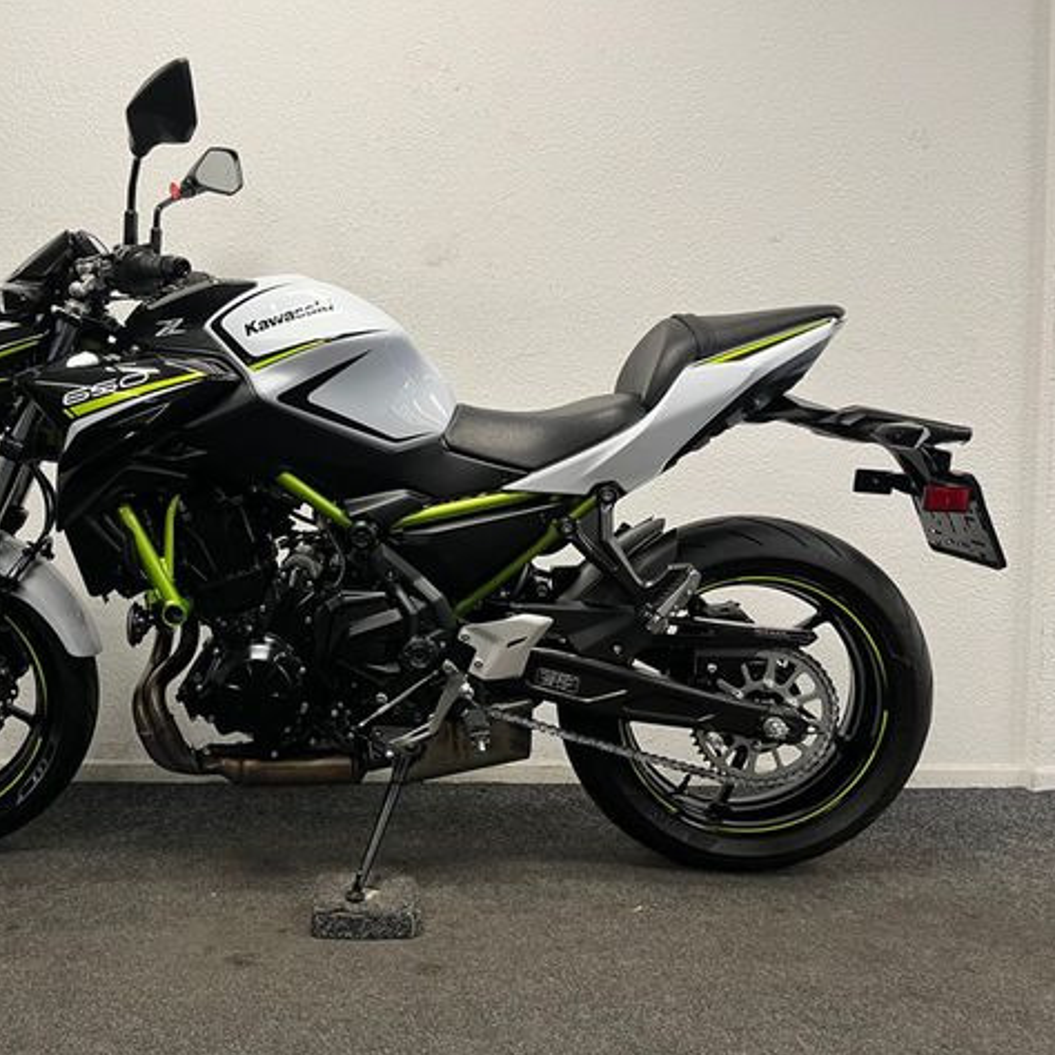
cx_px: 367
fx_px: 1069
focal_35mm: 31
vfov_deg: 52.5
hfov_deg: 51.7
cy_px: 528
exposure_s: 1/50
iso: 80
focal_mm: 5.1
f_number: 1.6
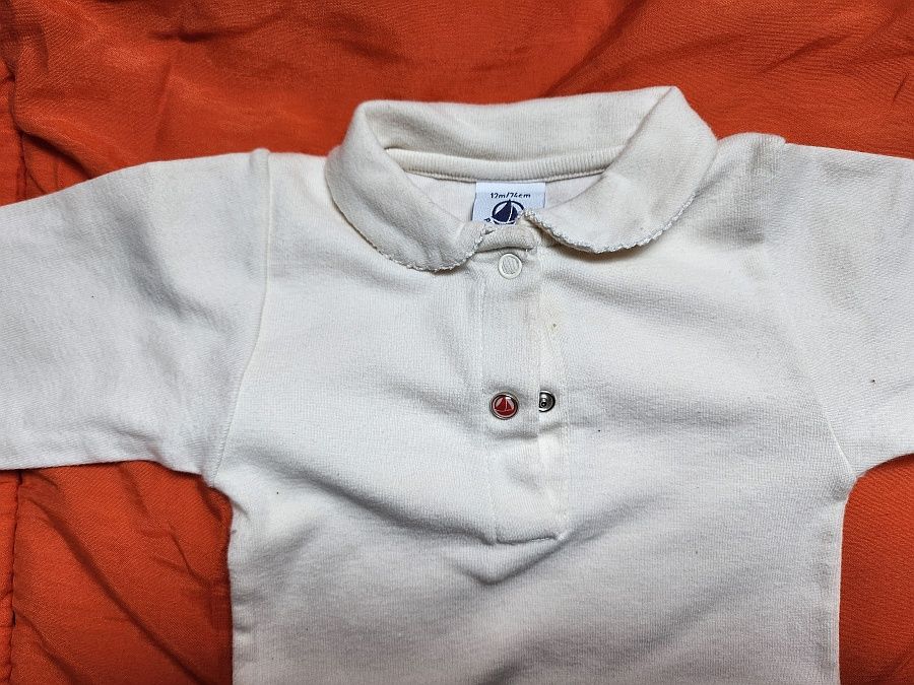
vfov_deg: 56.8
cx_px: 457
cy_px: 342
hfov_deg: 71.6
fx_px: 634
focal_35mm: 24
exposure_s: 1/180
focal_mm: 5
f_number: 1.8
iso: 80
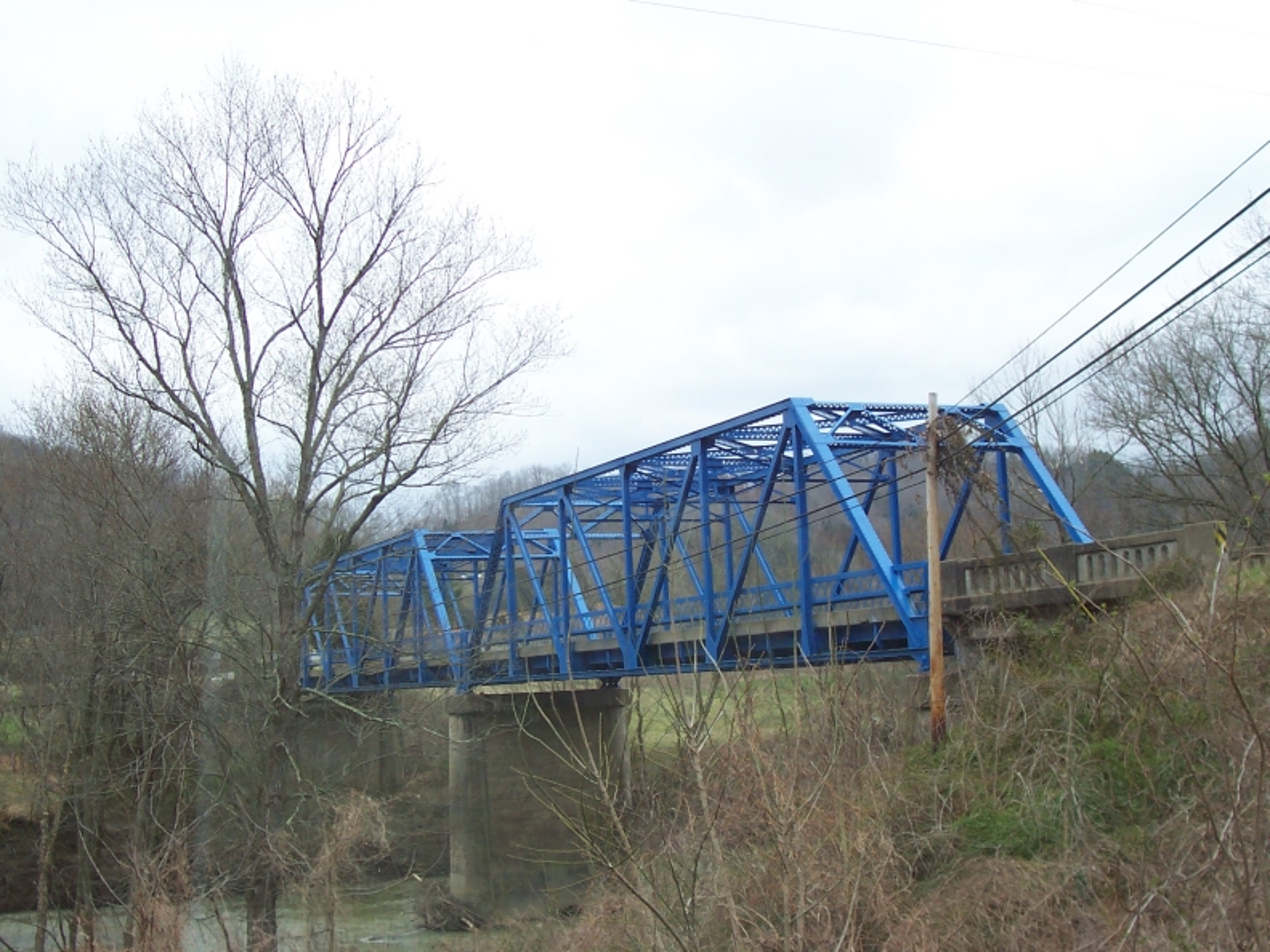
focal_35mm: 46
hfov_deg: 41.2
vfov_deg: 31.5
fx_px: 1688
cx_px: 635
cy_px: 476
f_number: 3
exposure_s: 1/250
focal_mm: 7
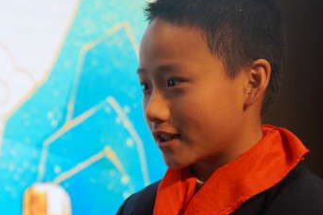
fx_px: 1238
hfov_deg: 14.1
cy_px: 225
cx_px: -139
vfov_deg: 9.9
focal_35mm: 138
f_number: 4
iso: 400
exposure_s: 1/160
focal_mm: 39
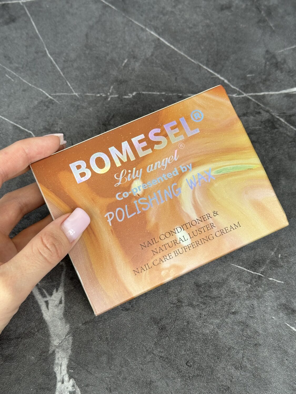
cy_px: 197
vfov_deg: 39.7
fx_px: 547
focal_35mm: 48
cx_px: 148
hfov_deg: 30.3
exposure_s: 1/121
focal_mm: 6.86
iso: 40
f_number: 1.78
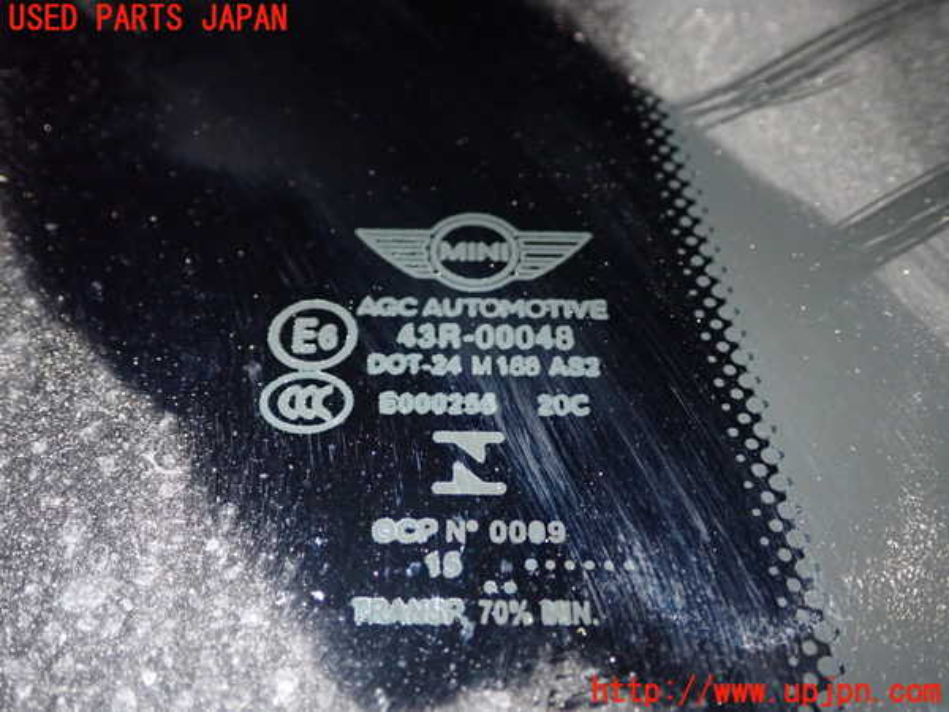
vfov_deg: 35.1
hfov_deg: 45.8
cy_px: 356
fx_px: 1124
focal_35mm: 41
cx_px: 474
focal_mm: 7.31
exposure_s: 1/40
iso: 800
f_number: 8
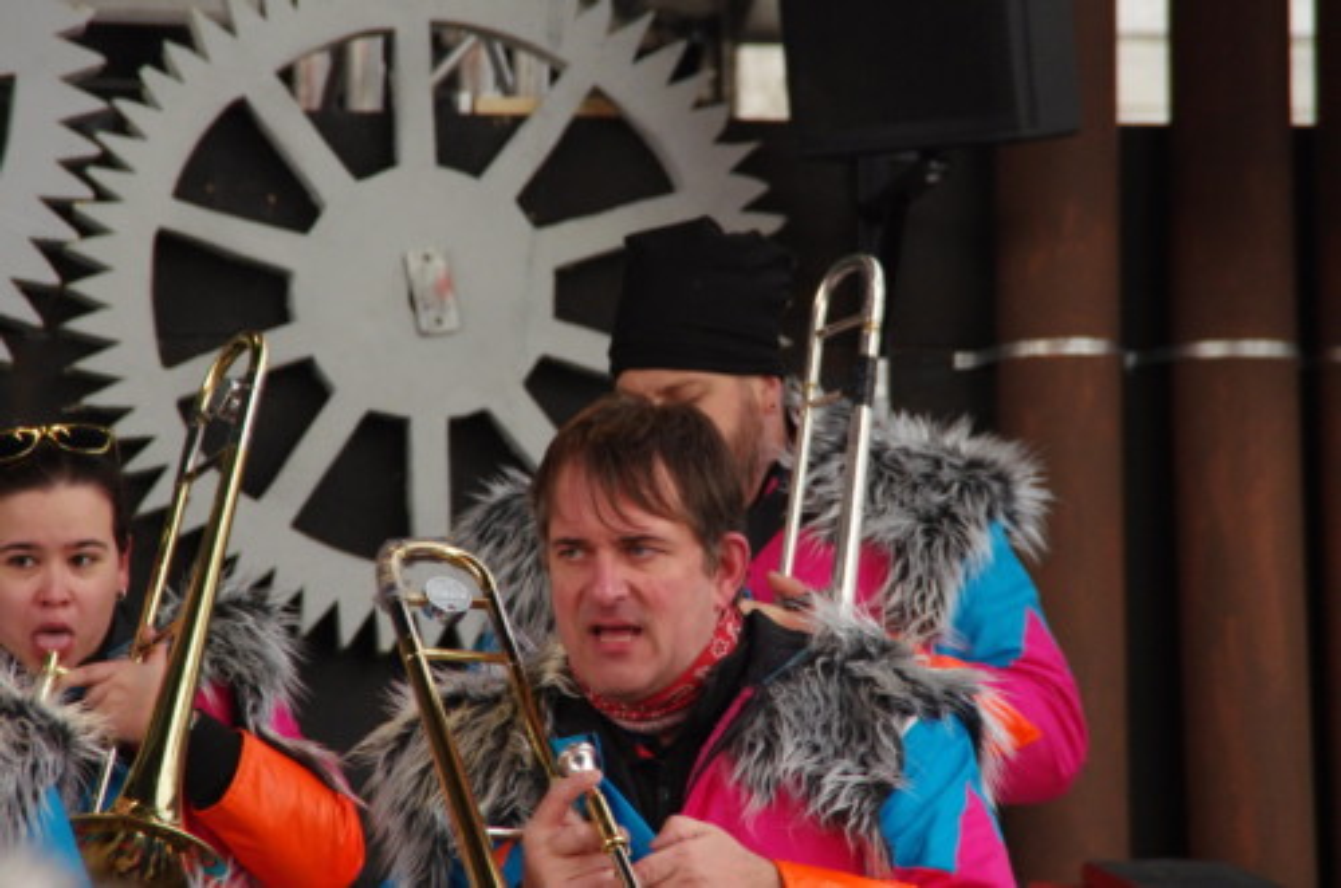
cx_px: 670
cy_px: 444
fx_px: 11150
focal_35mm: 300
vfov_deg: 4.6
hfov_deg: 6.9
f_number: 8
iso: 3200
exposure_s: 1/250
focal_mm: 200
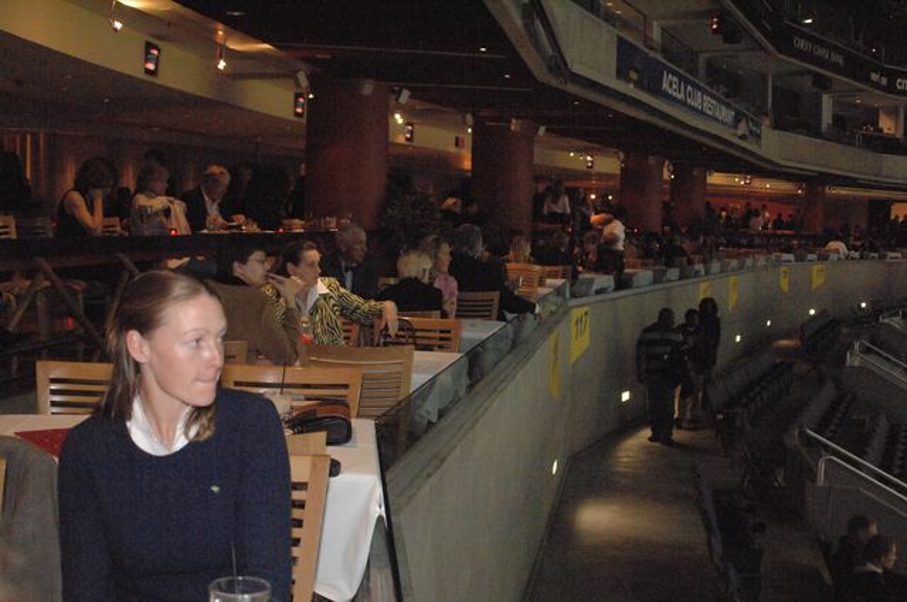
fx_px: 1057
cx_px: 454
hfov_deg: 46.5
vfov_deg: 31.8
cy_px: 301
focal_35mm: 42
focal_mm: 28
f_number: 3.5
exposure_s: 1/125
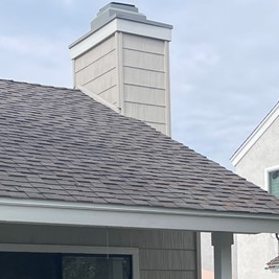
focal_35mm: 88
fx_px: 802
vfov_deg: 18.9
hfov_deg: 19.6
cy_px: 309
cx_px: 205
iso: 32
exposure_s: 1/1984
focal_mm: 4.2
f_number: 1.6
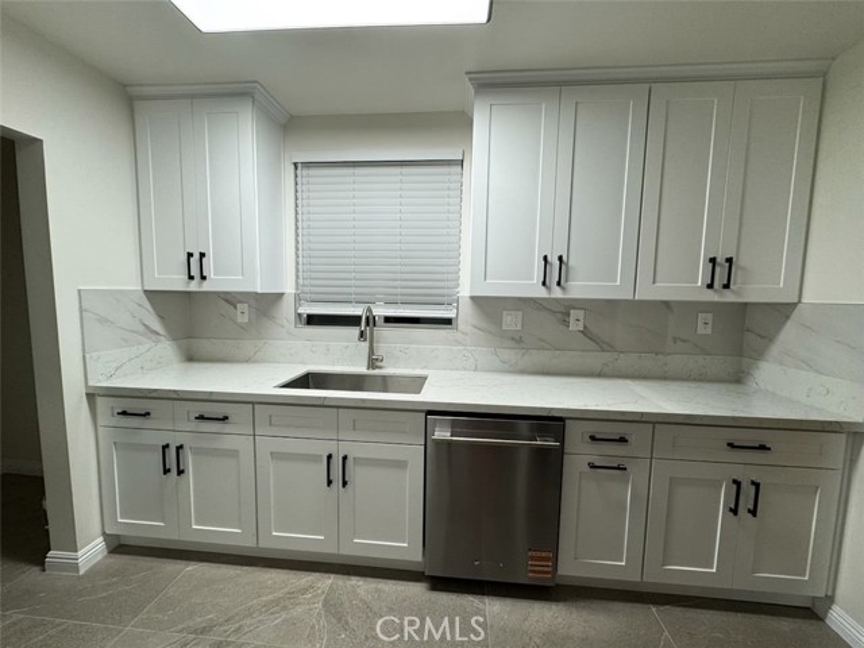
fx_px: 349
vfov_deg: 85.7
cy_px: 324
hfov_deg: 102.1
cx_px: 432
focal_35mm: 14
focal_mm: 2.22
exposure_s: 1/120
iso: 125
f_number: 2.2
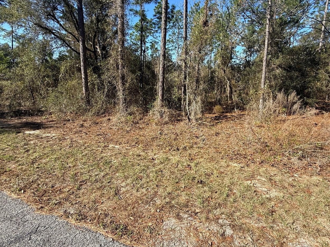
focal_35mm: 18
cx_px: 181
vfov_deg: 71.2
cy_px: 105
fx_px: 172
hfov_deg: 87.5
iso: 50
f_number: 2.2
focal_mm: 2.22
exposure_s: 1/970
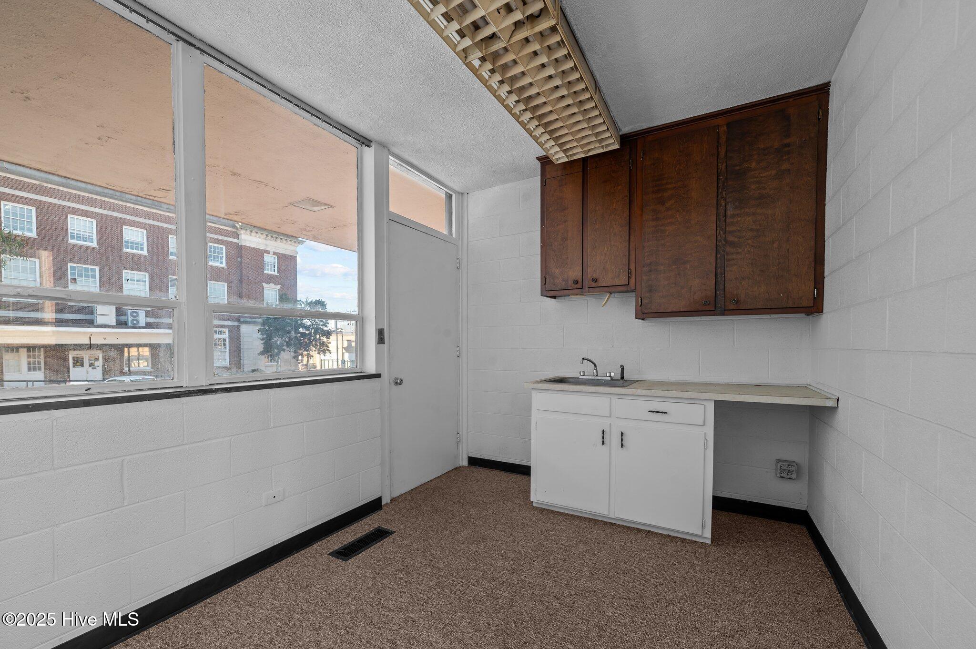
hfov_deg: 104.3
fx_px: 379
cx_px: 488
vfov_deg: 81.1
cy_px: 324
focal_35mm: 14
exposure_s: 1/6
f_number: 8
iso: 250
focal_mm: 14
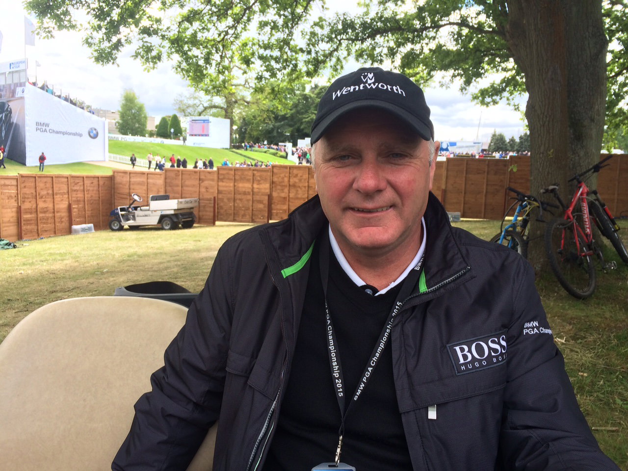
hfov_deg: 61.7
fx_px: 526
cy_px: 236
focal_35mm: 29
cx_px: 314
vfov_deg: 48.2
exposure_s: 1/419
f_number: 2.2
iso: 32
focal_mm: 4.15
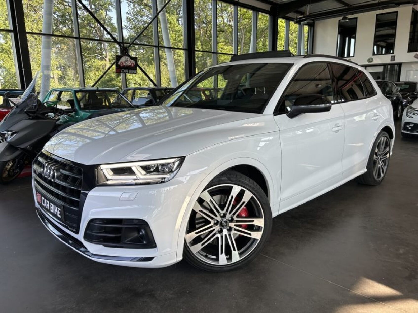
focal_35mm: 26
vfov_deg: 53.0
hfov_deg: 67.3
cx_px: 209
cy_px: 156
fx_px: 314
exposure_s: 1/359
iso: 50
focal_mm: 5.7
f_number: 1.5
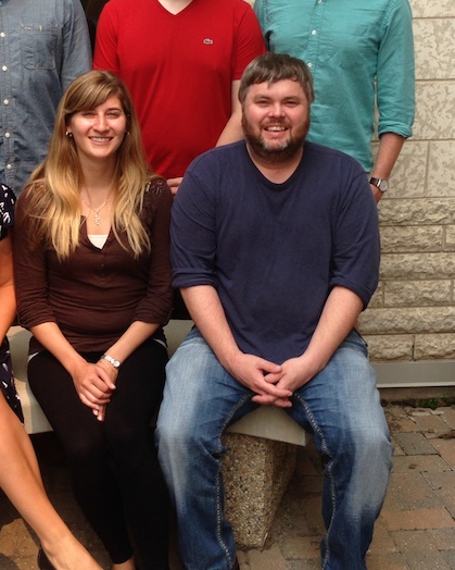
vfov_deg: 29.9
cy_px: 215
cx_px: 116
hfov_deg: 24.0
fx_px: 1061
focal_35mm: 63
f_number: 2.4
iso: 50
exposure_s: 1/552
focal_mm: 4.12
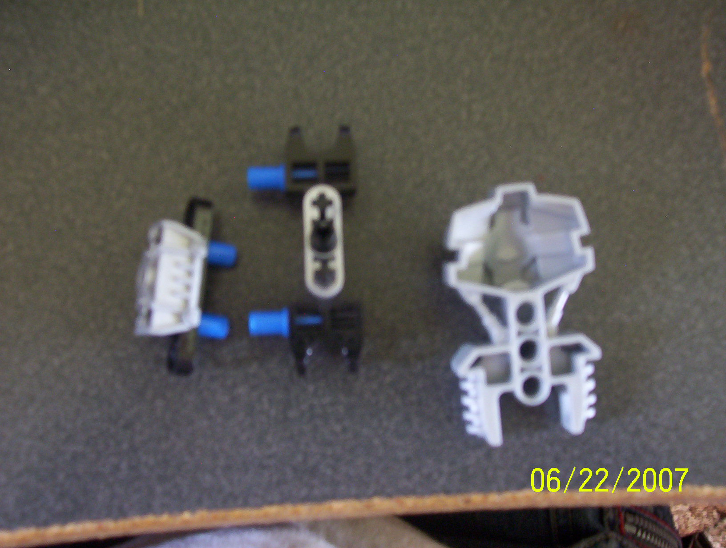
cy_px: 274
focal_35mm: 43
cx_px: 363
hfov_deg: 43.8
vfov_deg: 33.7
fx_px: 904
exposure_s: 1/2
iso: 100
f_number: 2.73
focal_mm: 5.77
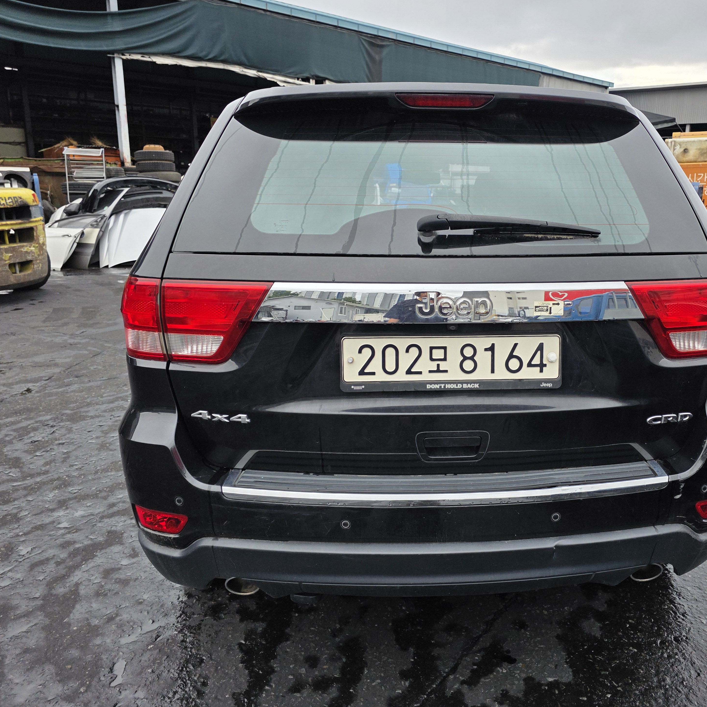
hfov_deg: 56.6
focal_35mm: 28
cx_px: 442
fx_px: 647
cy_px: 349
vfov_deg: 57.3
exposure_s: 1/180
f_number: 1.7
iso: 64
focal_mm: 6.3
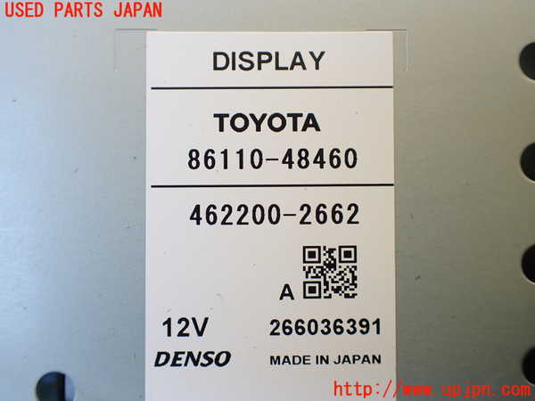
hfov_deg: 60.0
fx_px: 464
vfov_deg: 46.8
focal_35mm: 30
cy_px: 200
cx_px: 268
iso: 160
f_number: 2.3
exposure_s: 1/125
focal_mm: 5.4
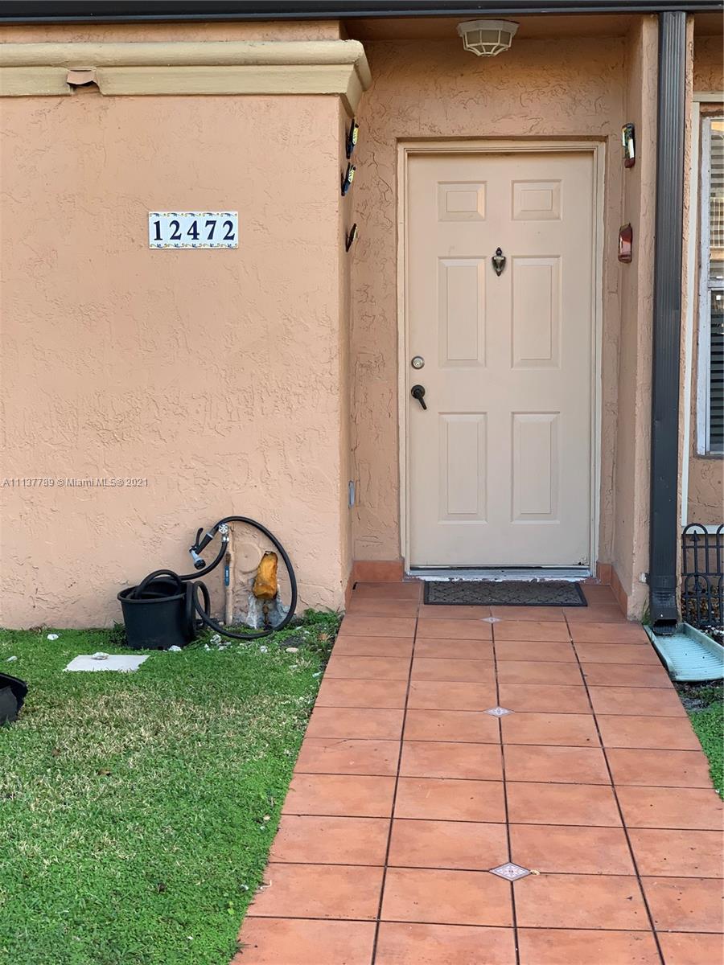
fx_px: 1450
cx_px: 362
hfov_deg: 28.0
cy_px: 482
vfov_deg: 36.8
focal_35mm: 52
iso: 40
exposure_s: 1/122
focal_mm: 6
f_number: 2.4
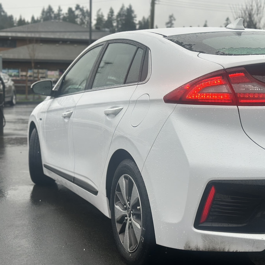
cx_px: 129
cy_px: 129
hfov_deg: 28.6
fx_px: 520
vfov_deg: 28.6
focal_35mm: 60
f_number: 1.78
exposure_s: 1/690
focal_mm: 6.86
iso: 80
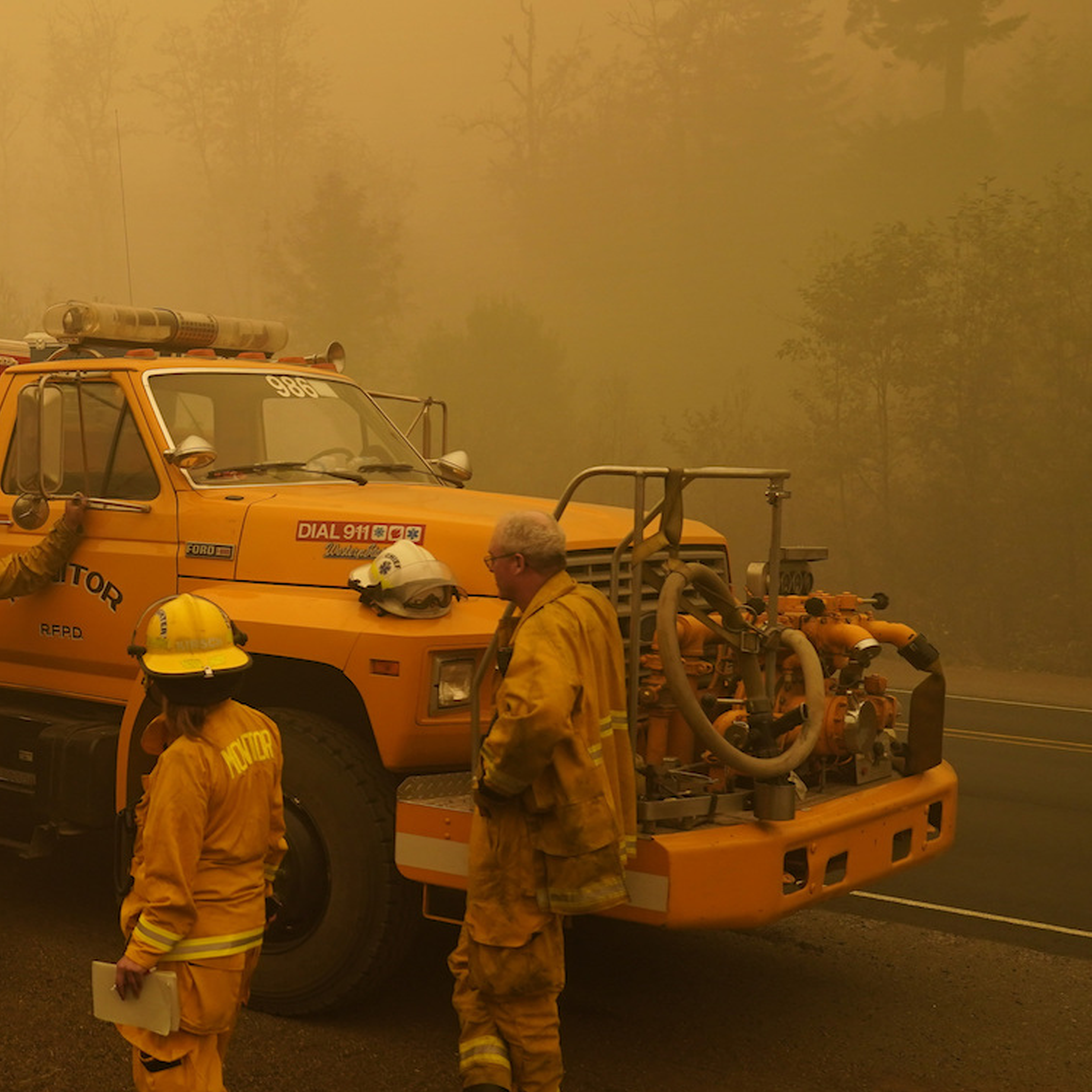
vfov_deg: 34.7
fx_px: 1749
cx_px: -92
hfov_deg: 31.1
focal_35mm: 49
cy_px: 583
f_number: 3.2
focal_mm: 24
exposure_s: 1/1000
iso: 800
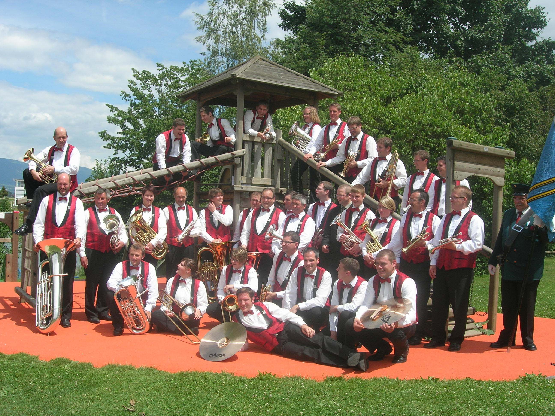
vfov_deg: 37.7
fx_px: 609
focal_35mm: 38
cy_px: 208
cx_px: 278
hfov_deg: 49.0
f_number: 4.8
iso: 64
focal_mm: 7.8
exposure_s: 1/619
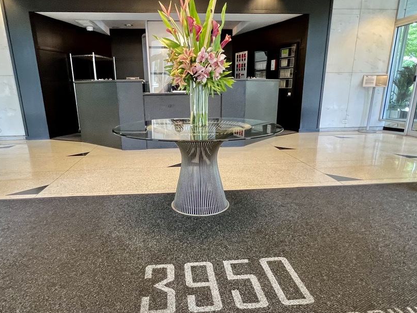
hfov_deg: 73.9
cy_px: 183
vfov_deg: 58.5
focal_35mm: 23
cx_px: 199
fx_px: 277
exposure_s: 1/60
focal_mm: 1.57
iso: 250
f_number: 1.8
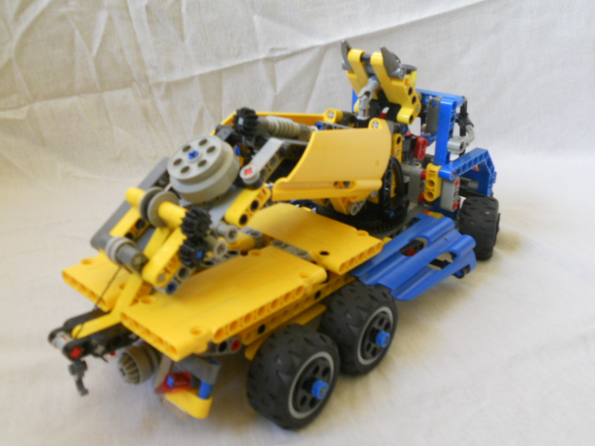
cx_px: 293
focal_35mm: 34
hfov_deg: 54.0
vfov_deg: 41.8
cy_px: 236
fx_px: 584
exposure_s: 1/30
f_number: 3.5
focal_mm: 5.8
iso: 250
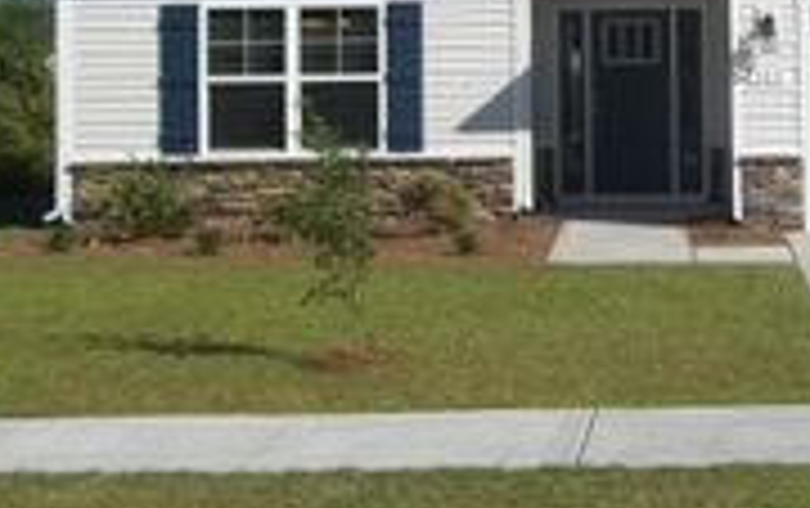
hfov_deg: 21.6
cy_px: 20
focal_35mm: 94
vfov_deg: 13.8
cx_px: 706
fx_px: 2078
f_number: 8.8
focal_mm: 5.7
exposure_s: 1/250
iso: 64
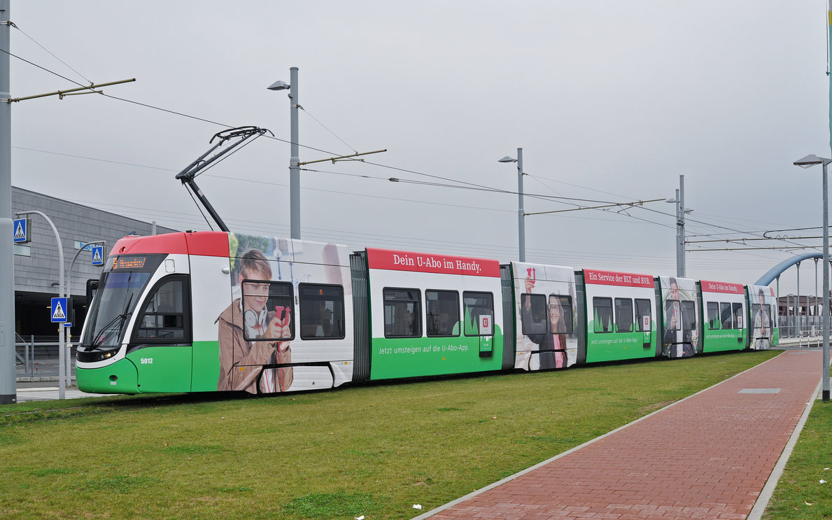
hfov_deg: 52.8
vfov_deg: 34.4
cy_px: 247
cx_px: 414
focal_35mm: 37
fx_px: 839
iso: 320
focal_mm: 24
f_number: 8
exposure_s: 1/250
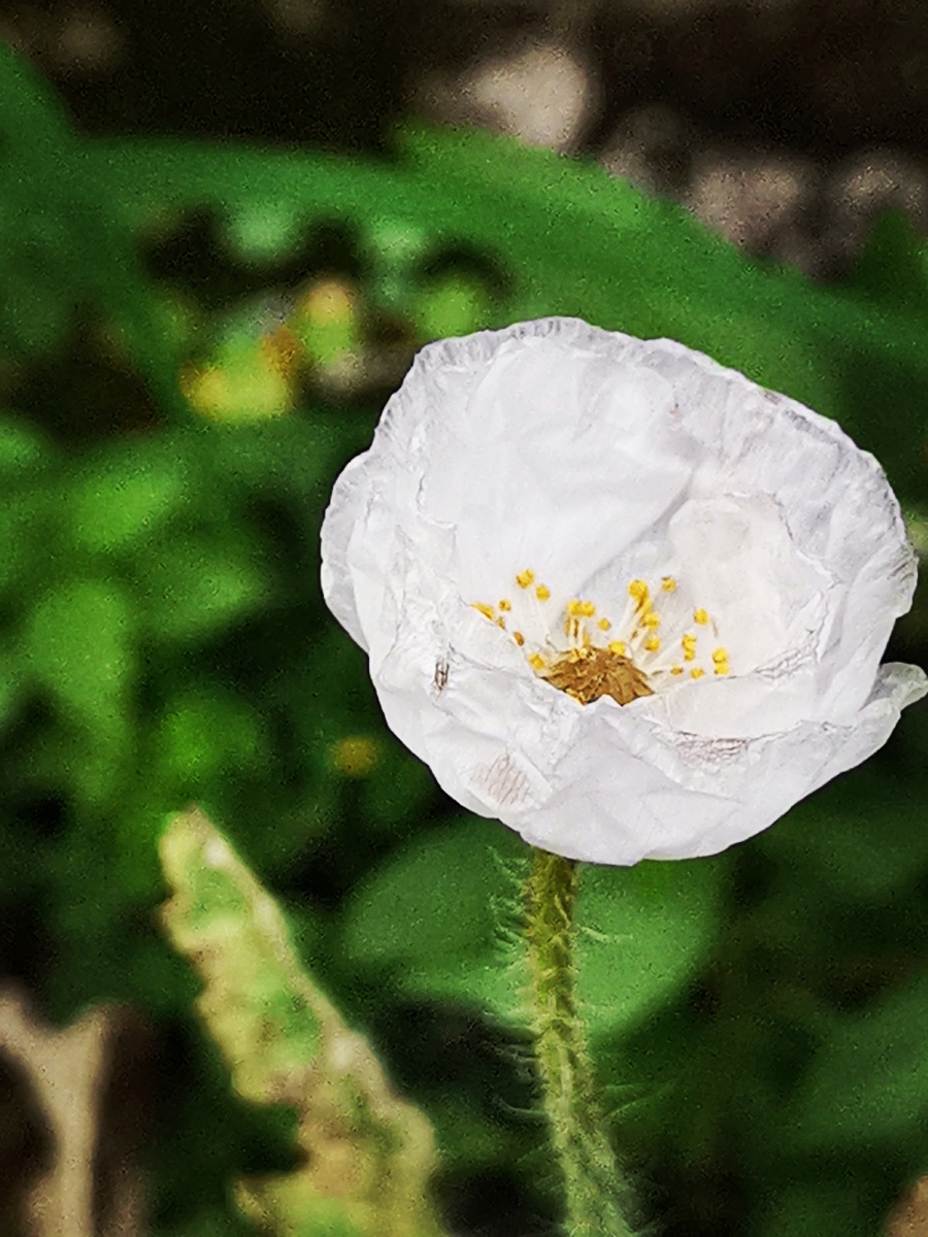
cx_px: 464
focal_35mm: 111
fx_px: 3968
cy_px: 618
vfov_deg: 17.7
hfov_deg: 13.3
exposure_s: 1/100
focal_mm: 5.5
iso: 200
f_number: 1.8
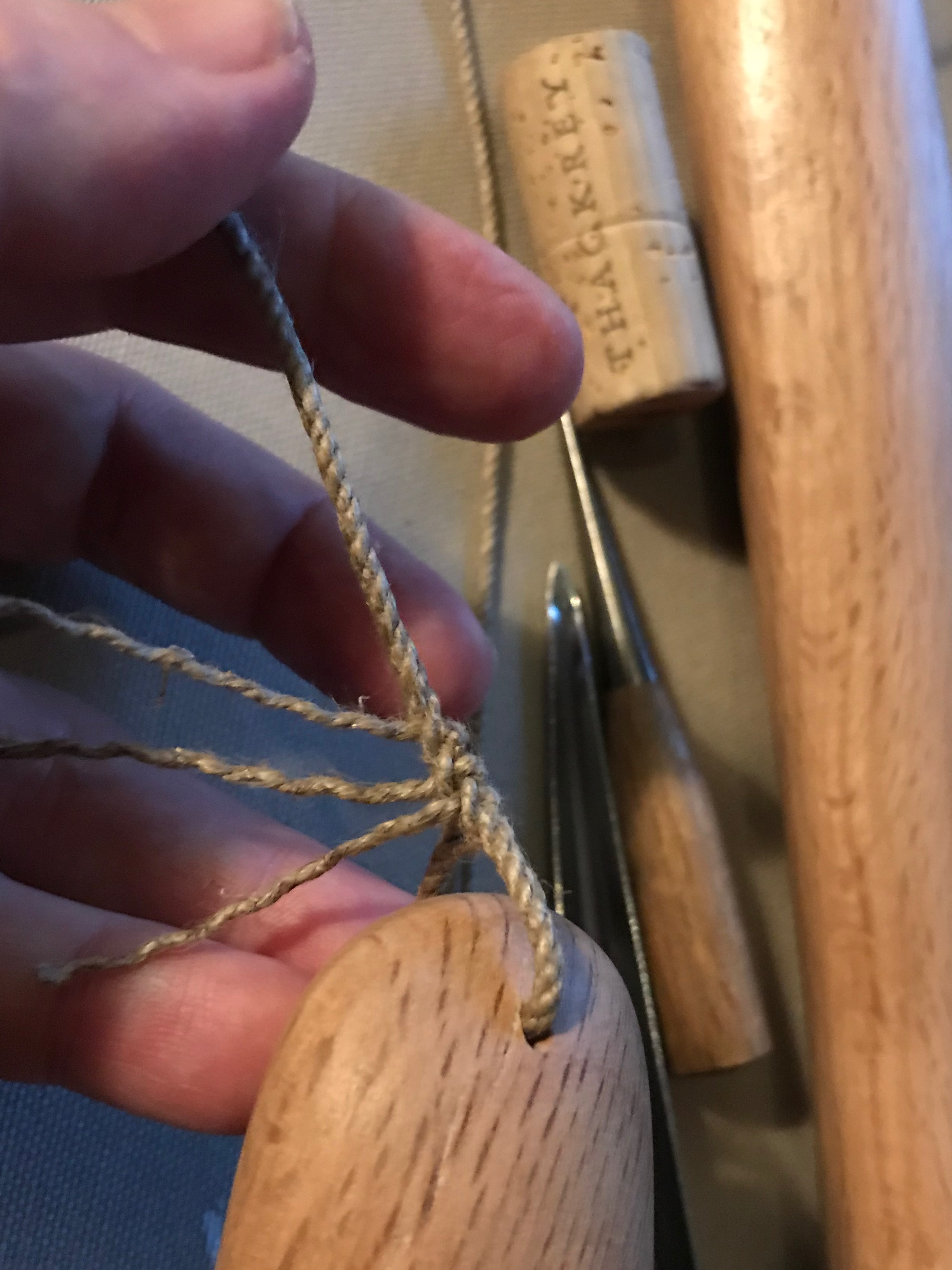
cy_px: 725
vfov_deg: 53.8
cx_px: 542
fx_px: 1247
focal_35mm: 34
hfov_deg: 41.7
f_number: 1.8
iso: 80
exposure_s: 1/5
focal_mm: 3.99
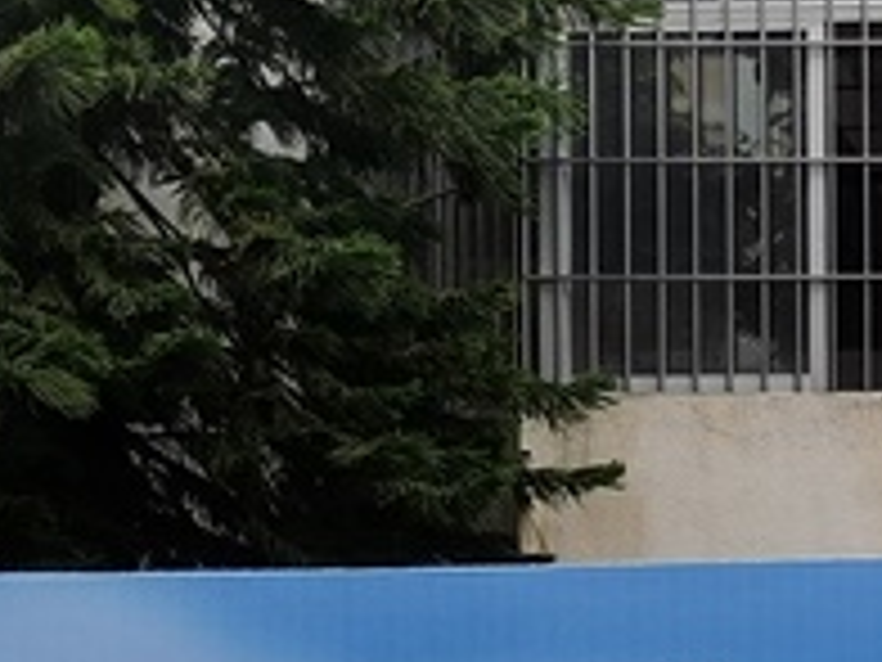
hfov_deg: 10.6
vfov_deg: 8.0
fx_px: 4586
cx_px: 1310
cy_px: 1090
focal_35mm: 180
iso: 50
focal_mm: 4.75
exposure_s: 1/320
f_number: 1.8
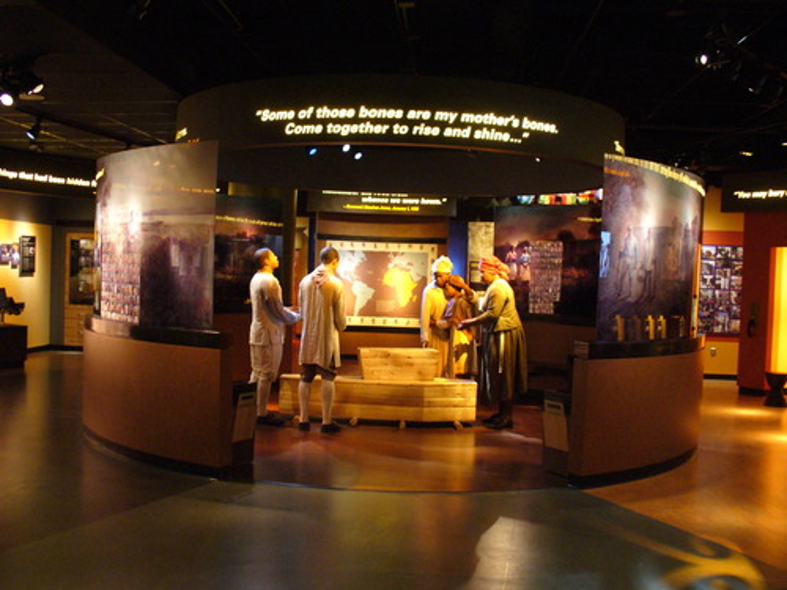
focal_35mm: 37
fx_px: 841
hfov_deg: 50.1
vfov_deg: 38.7
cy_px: 295
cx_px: 394
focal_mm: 6.1
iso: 200
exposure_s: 1/8
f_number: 2.8
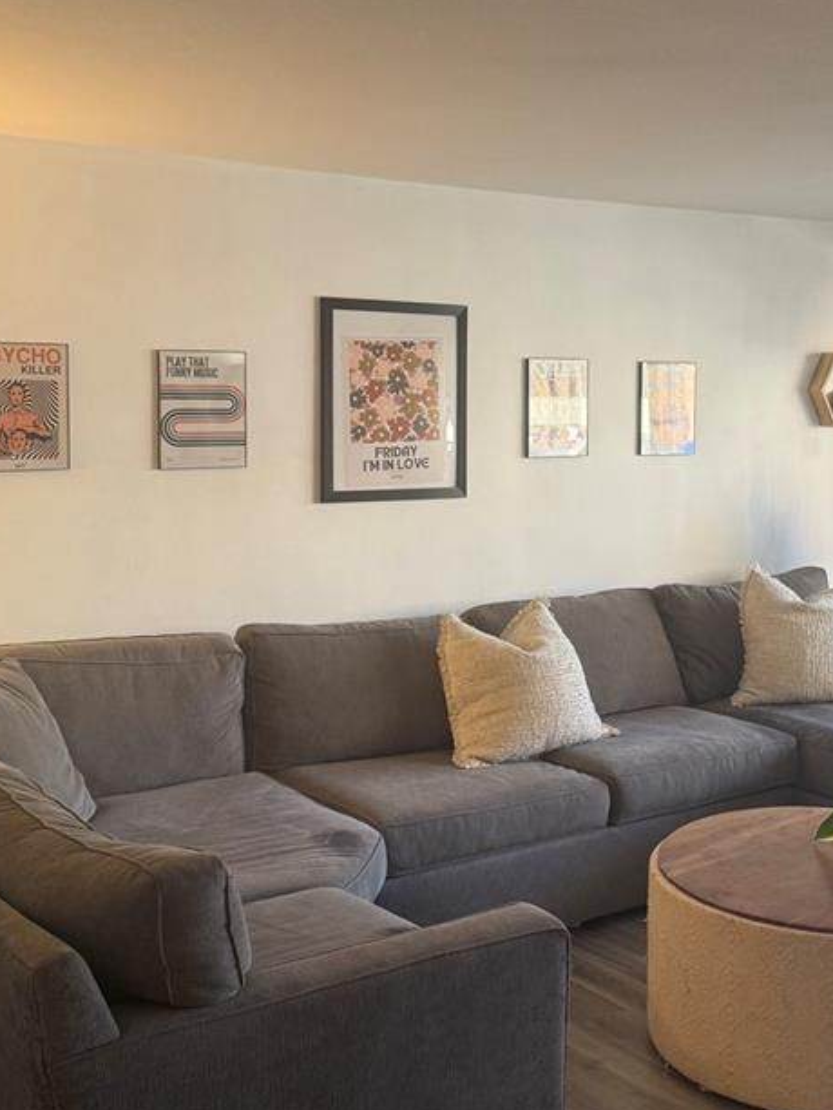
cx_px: 563
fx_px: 1507
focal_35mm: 47
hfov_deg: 30.6
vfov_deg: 40.3
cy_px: 469
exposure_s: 1/120
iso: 160
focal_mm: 6.76
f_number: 1.78
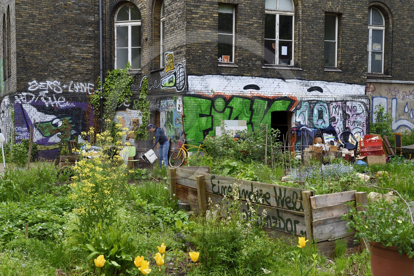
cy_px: 138
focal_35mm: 50
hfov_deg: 39.6
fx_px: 575
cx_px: 207
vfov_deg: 27.0
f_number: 11
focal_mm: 50
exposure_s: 1/160
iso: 400
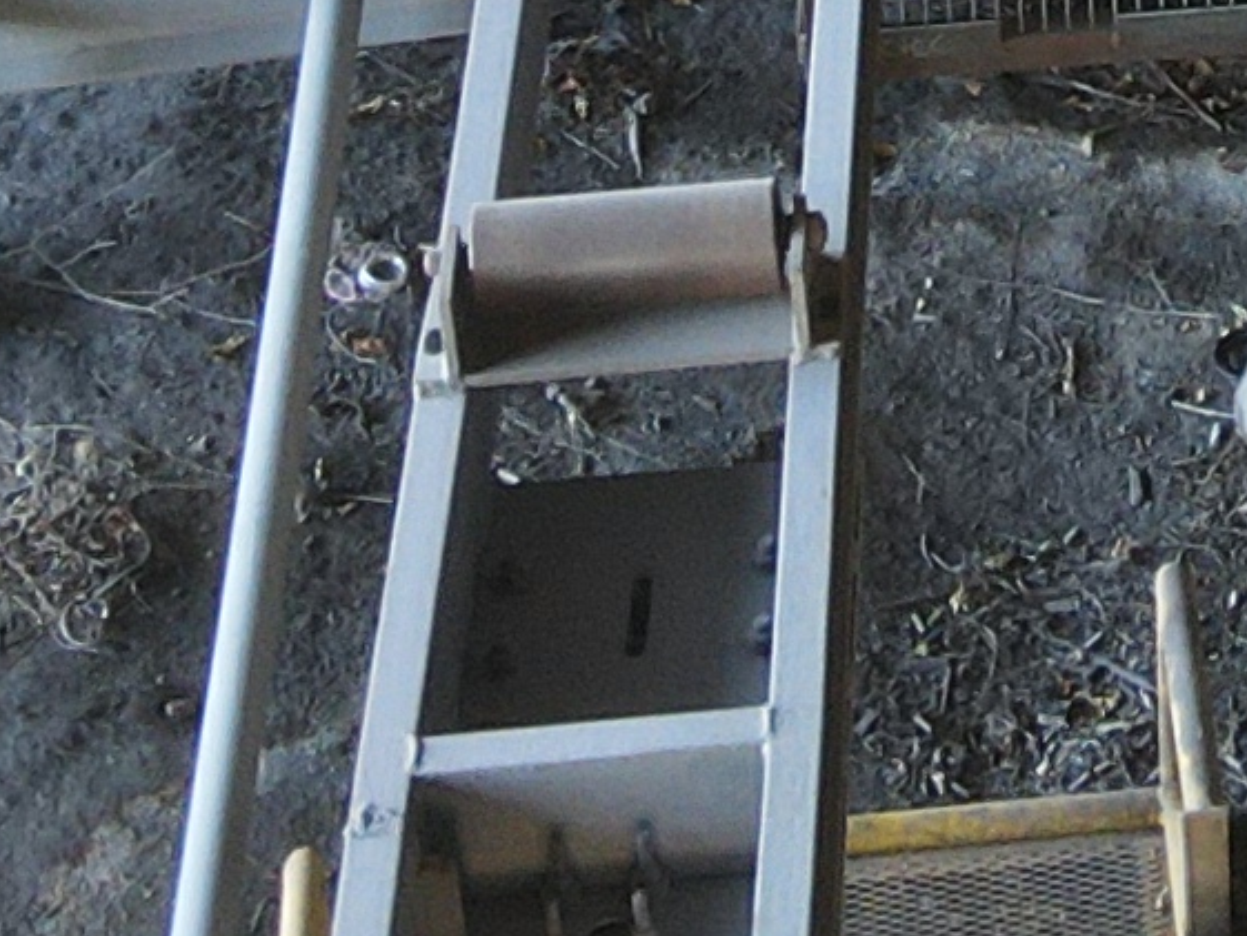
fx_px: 6161
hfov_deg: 11.2
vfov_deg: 8.2
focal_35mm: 171
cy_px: -992
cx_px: 1665
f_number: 2.8
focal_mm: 4.5
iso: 280
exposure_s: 1/15
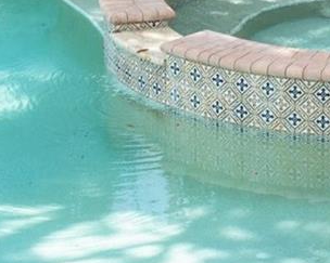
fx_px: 2558
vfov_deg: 5.9
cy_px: -50
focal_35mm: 262
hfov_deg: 7.4
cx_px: 100
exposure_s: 1/500
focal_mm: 53
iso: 100
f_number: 2.8
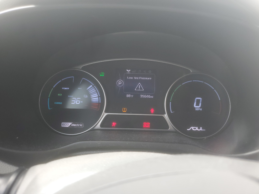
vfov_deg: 53.1
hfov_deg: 67.3
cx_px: 130
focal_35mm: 26
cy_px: 97
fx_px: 195
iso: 50
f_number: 1.5
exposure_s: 1/139
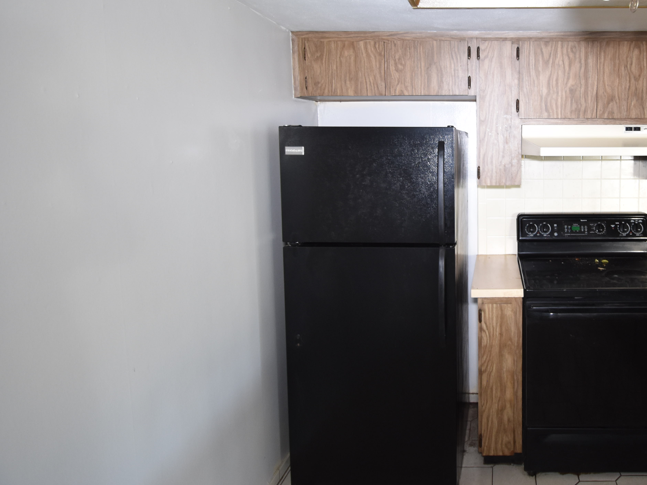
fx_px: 430
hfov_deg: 68.2
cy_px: 176
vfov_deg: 58.0
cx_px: 499
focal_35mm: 23
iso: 800
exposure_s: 1/15
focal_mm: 10
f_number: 3.5
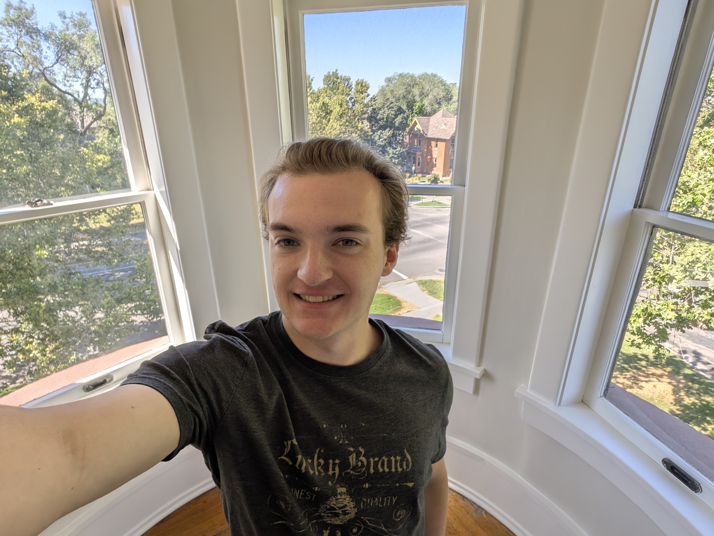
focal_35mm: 18
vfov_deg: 71.6
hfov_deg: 87.8
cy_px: 268
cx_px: 357
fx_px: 371
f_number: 2.2
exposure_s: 1/629
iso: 50
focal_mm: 2.71
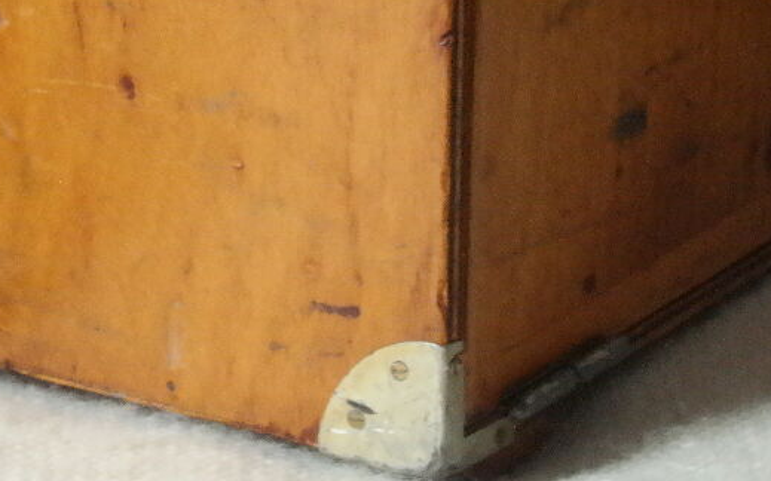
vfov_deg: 6.5
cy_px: -291
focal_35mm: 197
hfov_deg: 10.6
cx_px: 261
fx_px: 4138
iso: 3200
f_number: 5.6
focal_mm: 38
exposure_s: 1/30
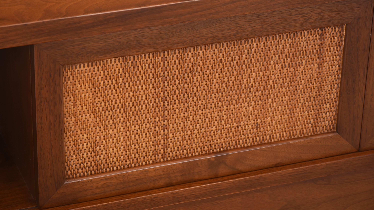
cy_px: 97
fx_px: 1250
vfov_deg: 9.6
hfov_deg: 17.0
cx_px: 187
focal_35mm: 126
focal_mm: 80
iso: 200
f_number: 8
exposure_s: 1/160
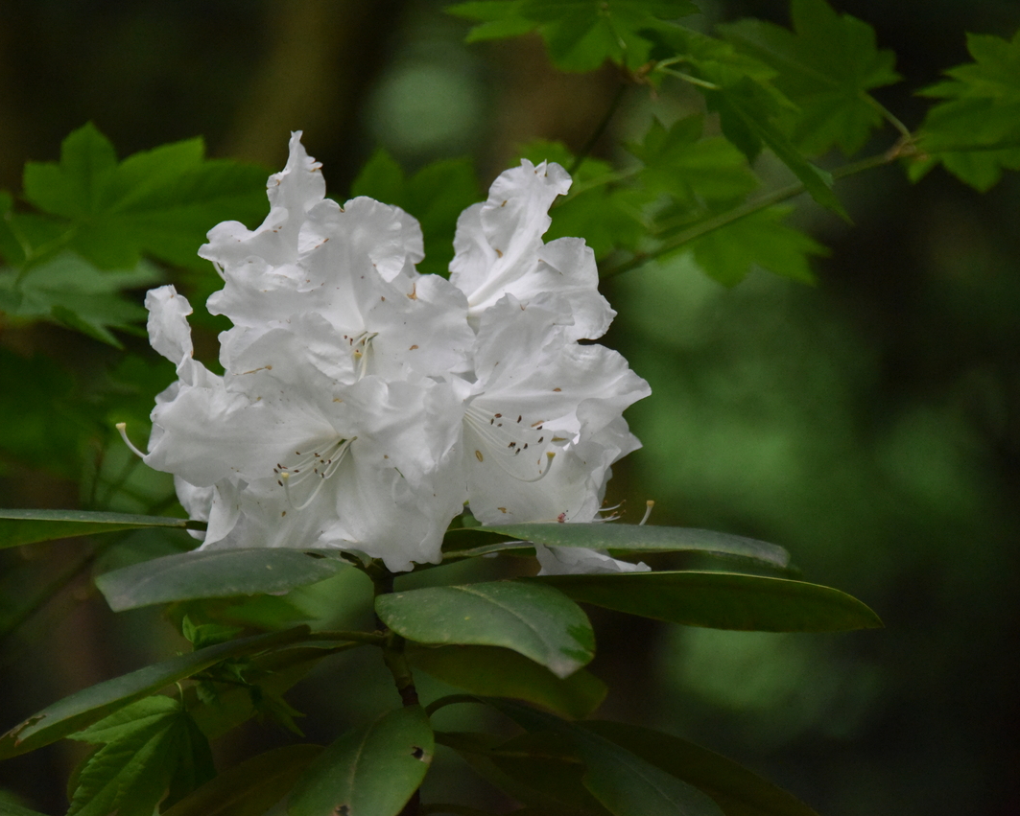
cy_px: 408
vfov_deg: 4.6
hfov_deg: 5.7
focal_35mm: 339
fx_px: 10237
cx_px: 454
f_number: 5.6
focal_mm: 300
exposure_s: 1/640
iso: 6400
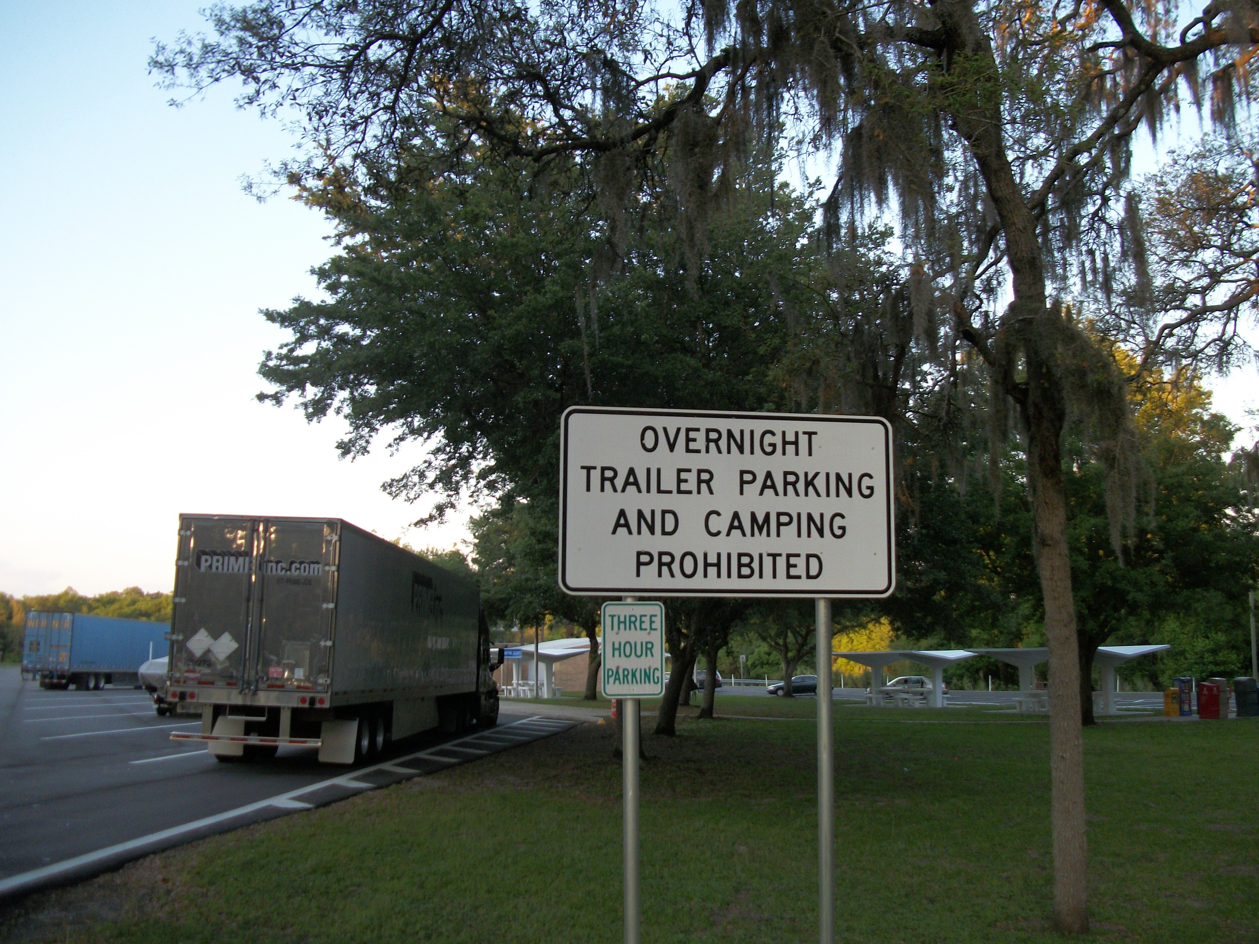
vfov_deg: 41.8
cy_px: 478
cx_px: 650
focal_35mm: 34
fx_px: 1237
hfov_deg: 53.9
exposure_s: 1/125
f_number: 2.9
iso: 80
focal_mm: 5.7
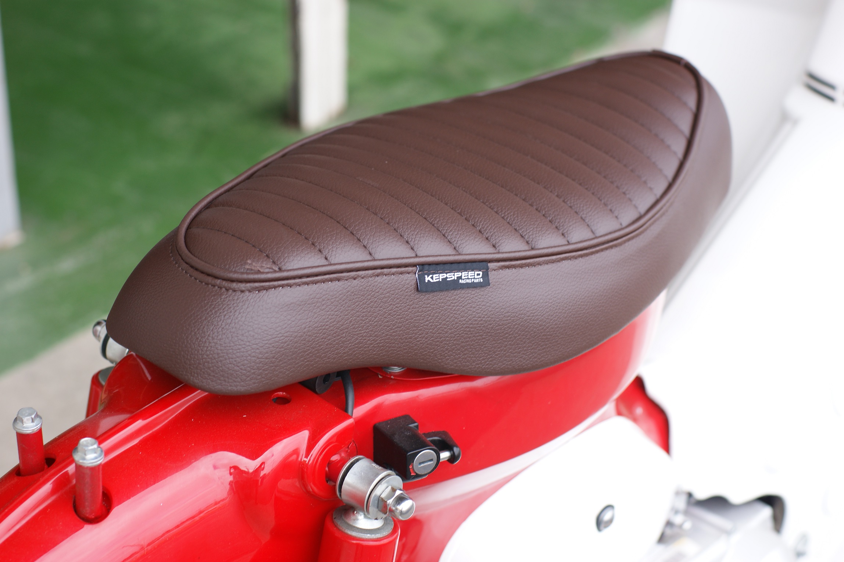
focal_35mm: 75
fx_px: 1757
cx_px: 422
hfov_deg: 27.0
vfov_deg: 18.2
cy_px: 281
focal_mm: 50
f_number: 4
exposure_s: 1/160
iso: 100
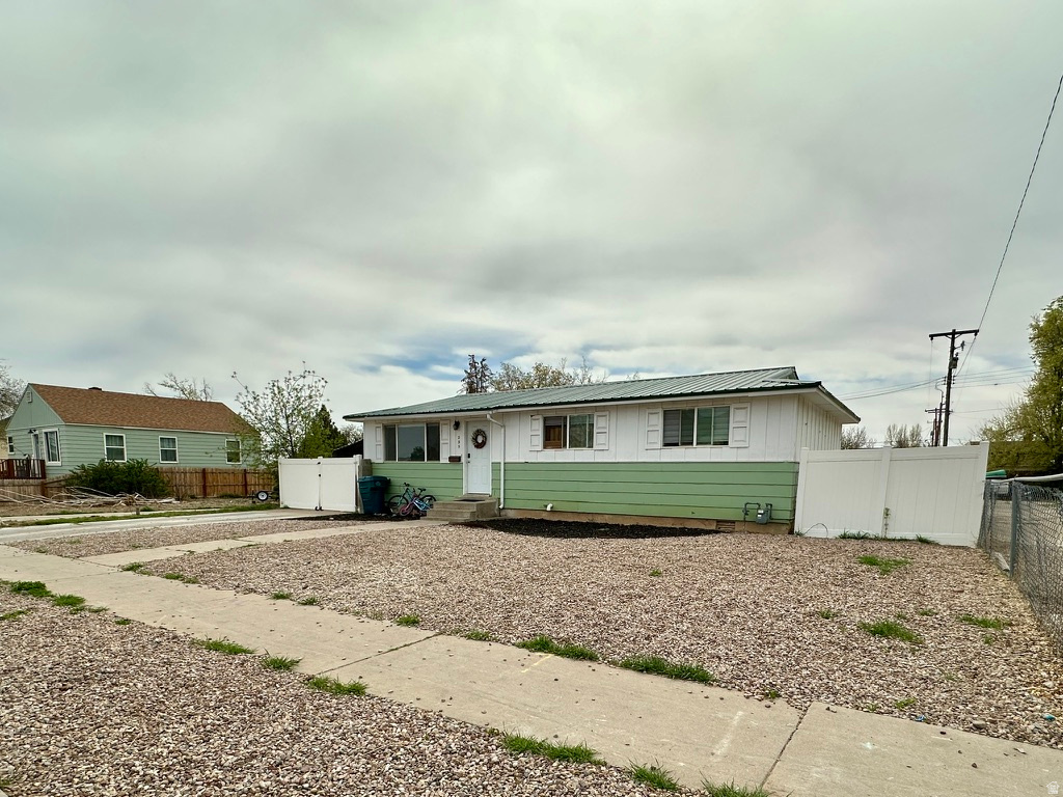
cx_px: 532
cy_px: 398
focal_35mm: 14
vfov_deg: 85.7
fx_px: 430
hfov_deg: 102.1
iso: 50
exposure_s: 1/3509
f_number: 2.2
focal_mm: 2.22
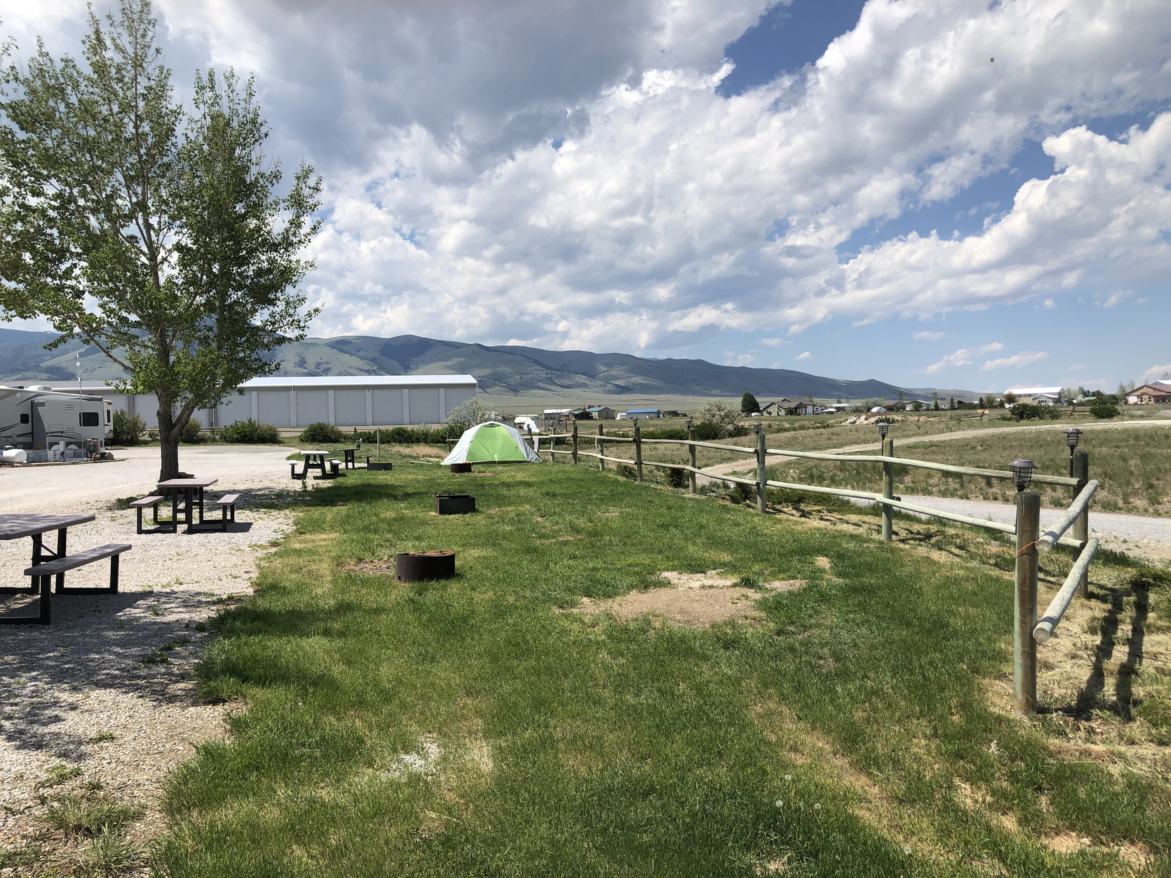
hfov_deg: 63.4
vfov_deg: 49.7
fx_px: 947
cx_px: 586
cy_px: 439
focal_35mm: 28
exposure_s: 1/3040
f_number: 1.8
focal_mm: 3.99
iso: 20
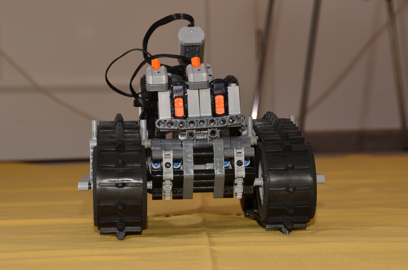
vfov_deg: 13.0
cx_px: 204
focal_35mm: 105
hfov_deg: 19.5
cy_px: 135
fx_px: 1188
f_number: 11
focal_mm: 70
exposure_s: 1/60
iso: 100
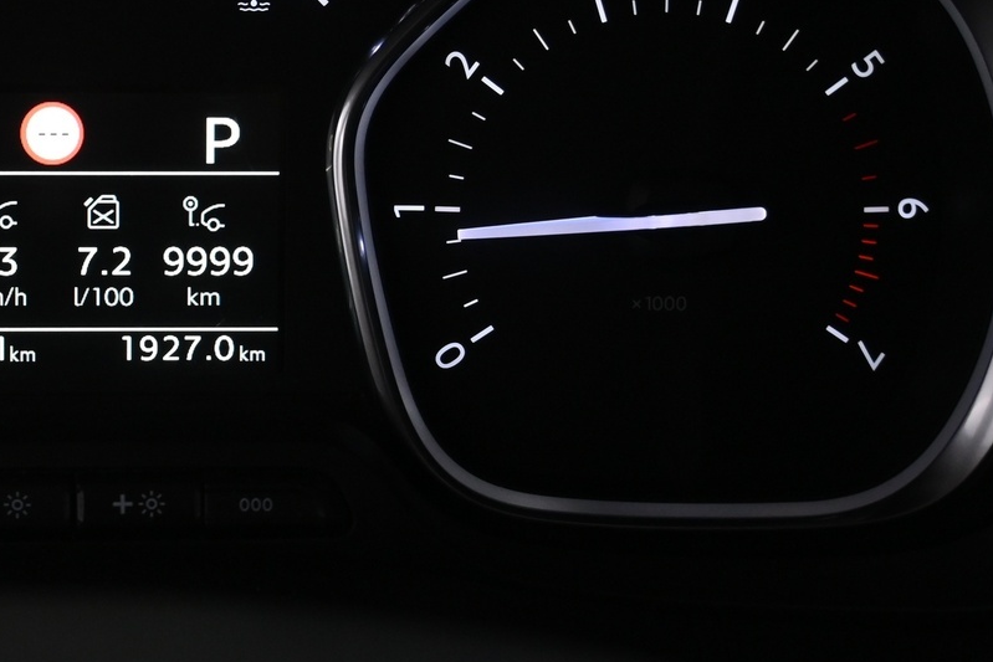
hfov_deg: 25.7
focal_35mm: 76
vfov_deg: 17.9
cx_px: 75
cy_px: 186
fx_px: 2097
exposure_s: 1/40
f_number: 4.2
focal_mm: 25
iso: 1100
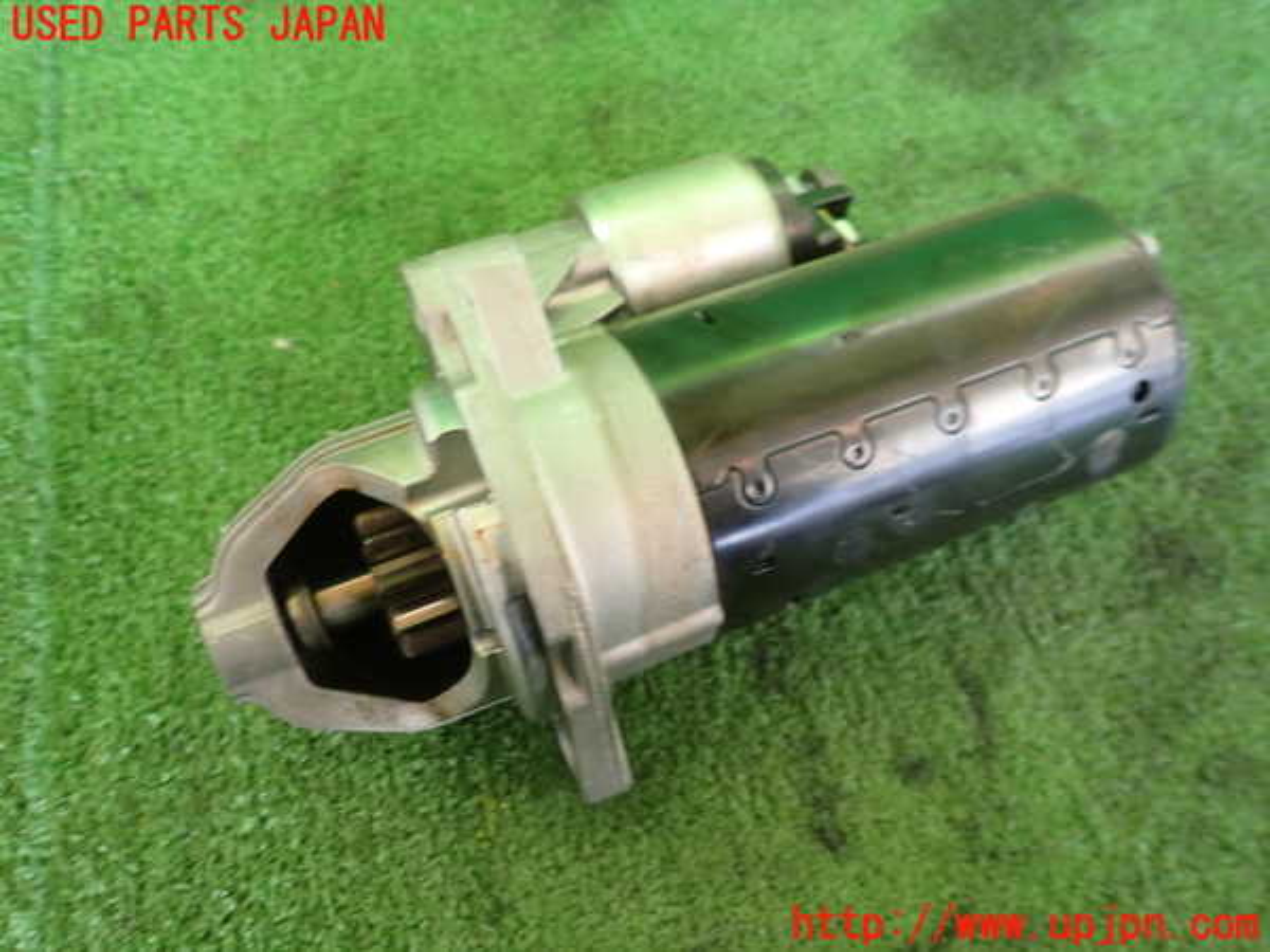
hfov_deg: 69.4
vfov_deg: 54.9
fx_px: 917
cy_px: 476
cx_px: 635
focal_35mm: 25
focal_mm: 4.5
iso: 200
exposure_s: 1/30
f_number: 2
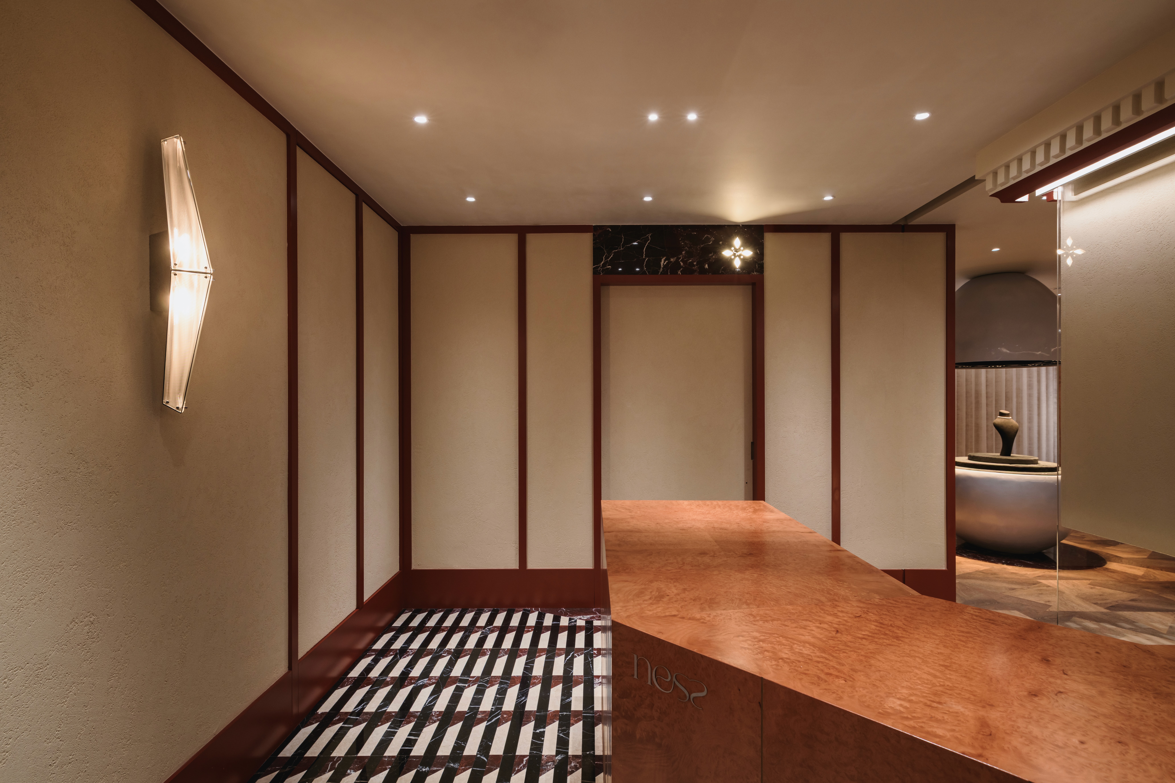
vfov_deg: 70.4
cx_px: 588
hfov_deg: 93.3
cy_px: 392
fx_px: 555
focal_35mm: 17
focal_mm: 17
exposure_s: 1/4
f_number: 9
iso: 400
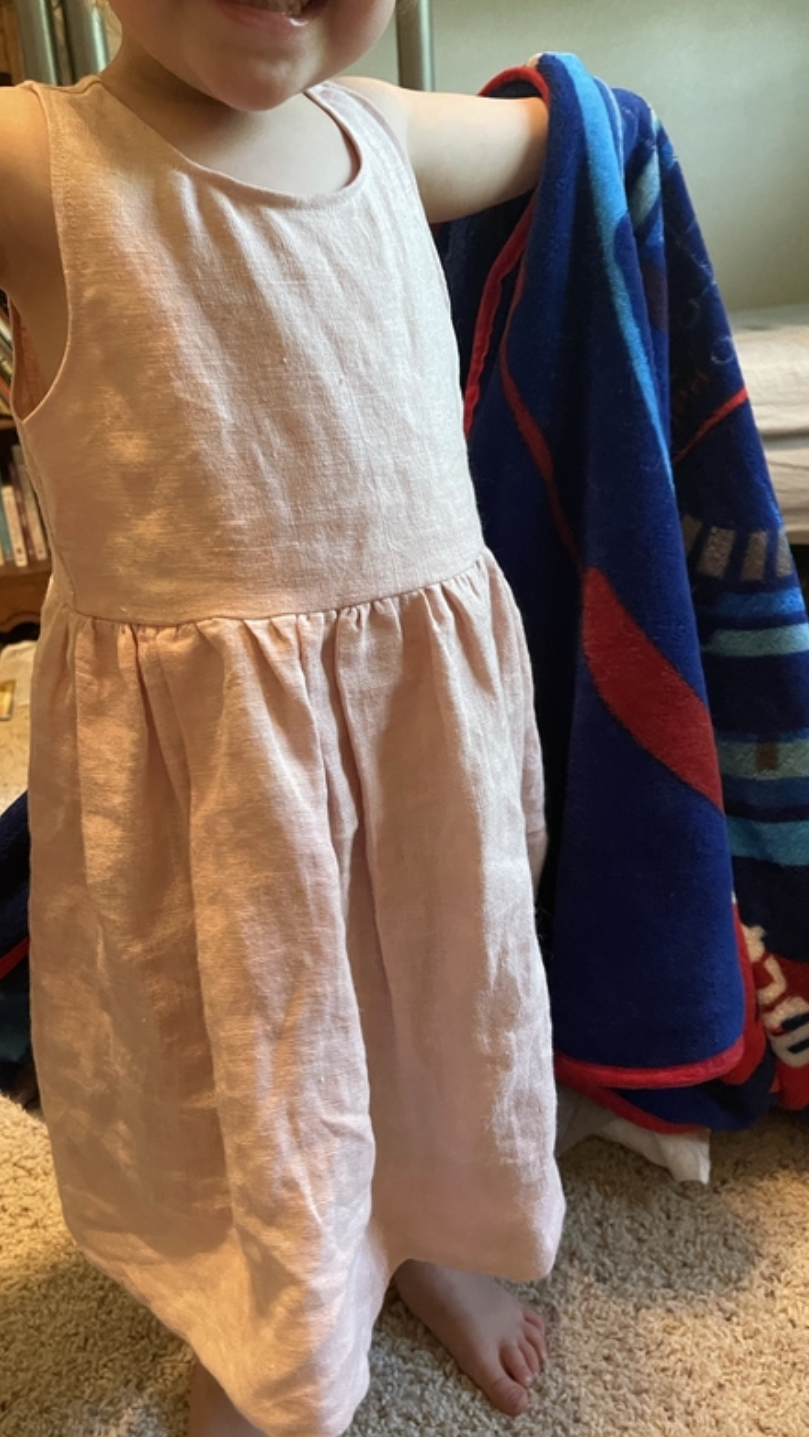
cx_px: 313
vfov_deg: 66.0
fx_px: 1105
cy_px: 712
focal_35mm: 29
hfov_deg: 40.0
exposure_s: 1/40
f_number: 1.6
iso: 640
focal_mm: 5.1
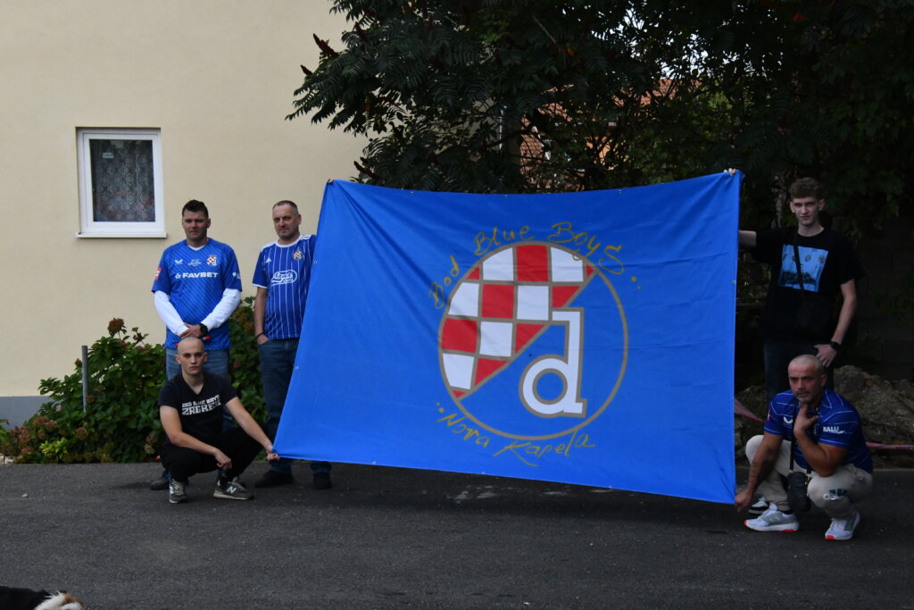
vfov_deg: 19.7
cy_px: 305
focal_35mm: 69
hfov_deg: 29.2
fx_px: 1752
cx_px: 457
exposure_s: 1/800
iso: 3200
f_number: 14
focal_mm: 46
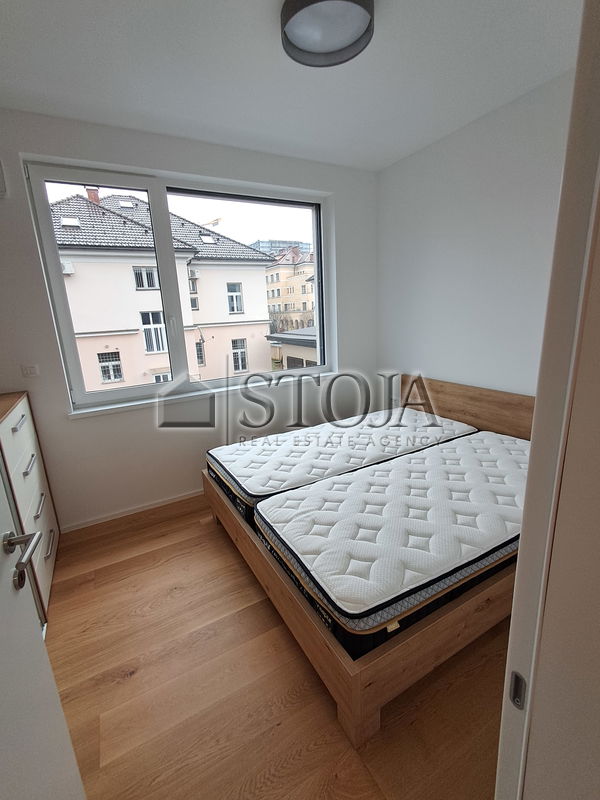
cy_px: 400
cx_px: 300
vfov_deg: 94.5
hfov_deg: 78.1
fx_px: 370
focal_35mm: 16
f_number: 2.2
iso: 80
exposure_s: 1/100
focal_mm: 1.64
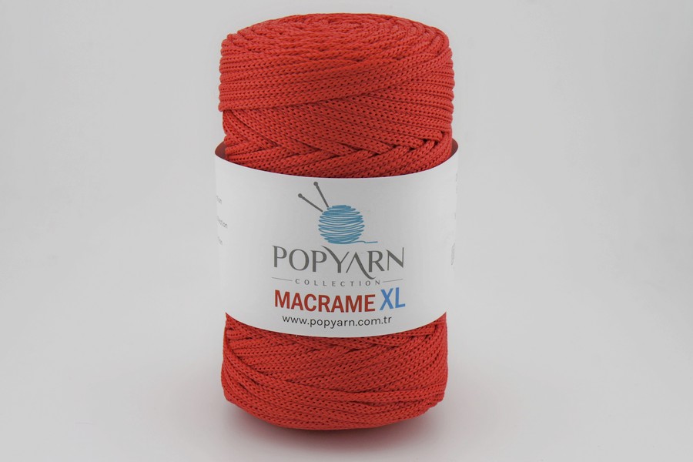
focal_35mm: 66
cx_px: 346
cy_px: 231
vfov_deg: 20.6
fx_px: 1270
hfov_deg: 30.5
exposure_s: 1/400
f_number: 9
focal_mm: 44
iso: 200
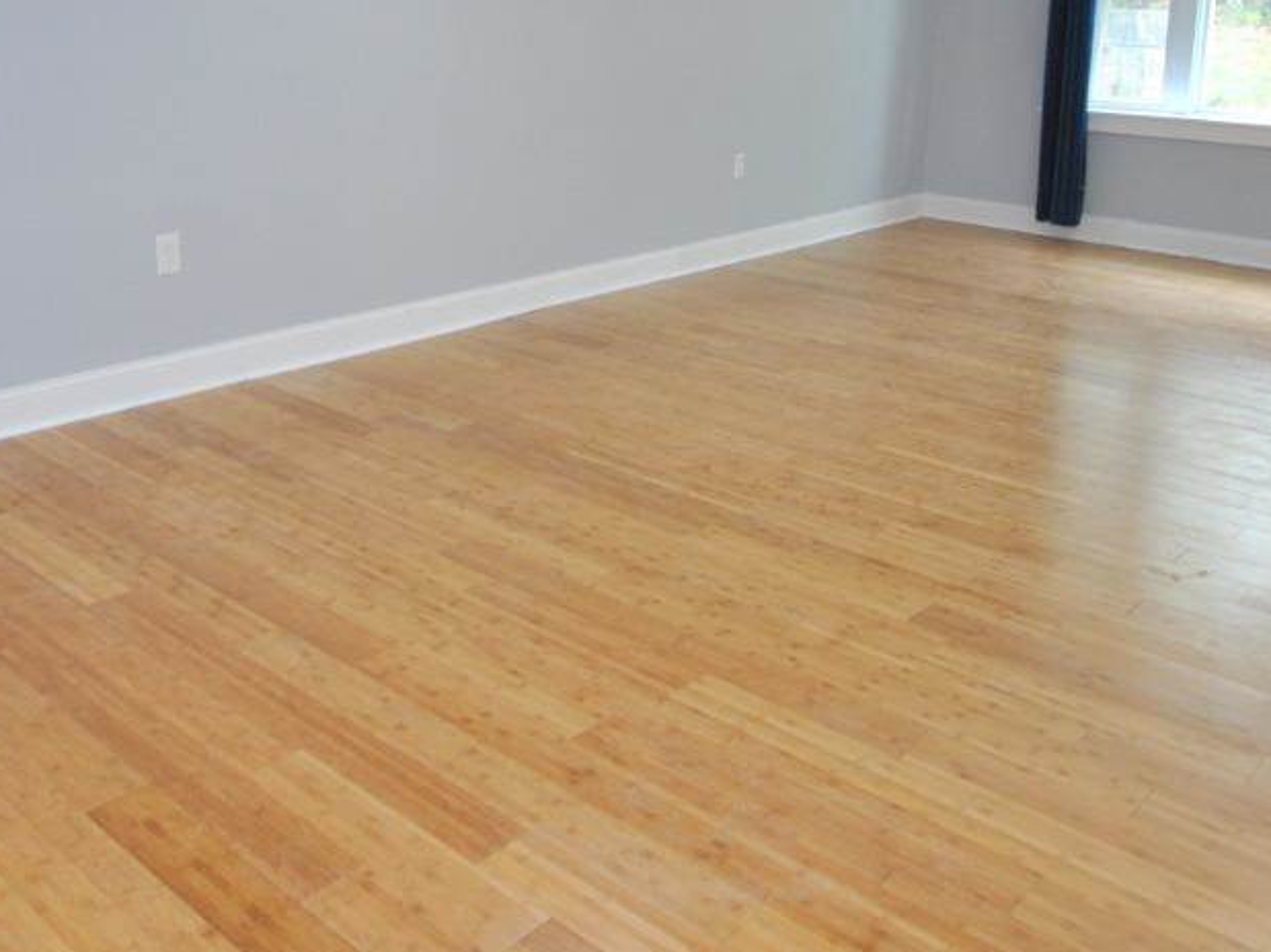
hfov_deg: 51.7
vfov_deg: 39.1
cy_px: 191
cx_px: 431
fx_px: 1285
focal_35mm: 35
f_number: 4
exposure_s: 1/30
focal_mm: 10
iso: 250
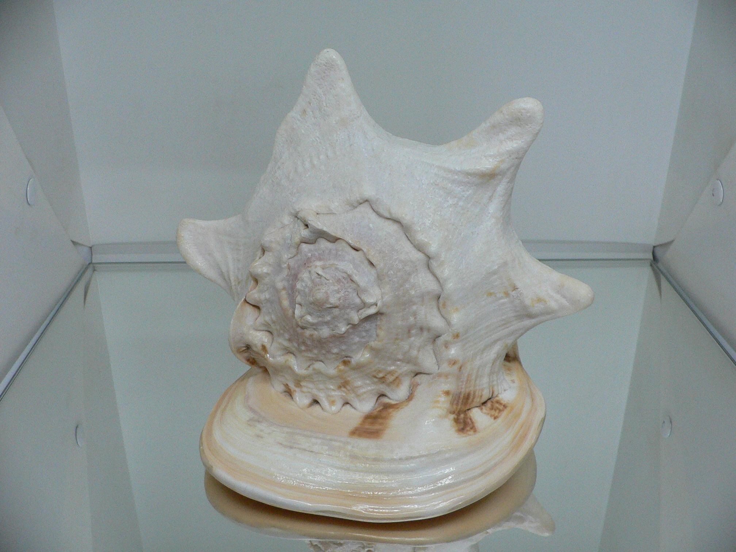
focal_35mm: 35
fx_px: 744
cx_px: 368
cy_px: 276
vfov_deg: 40.7
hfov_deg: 52.6
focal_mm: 4.6
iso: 200
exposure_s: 1/60
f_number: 2.8
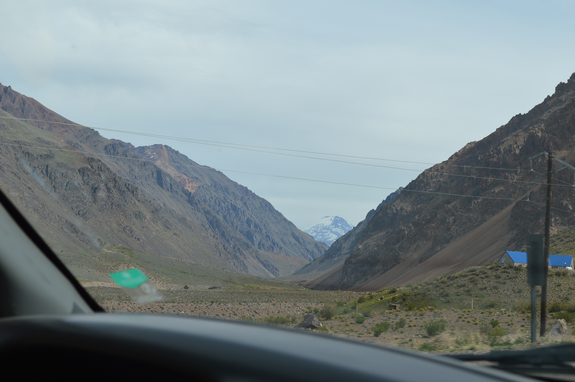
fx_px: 1053
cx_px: 288
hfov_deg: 30.5
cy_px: 191
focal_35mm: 66
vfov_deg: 20.6
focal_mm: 44
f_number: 8
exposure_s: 1/250
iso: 100
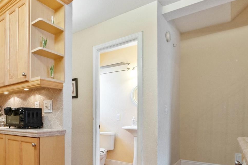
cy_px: 122
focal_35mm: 25
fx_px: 172
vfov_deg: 49.4
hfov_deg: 68.0
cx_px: 69
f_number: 8
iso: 2200
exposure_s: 1/15
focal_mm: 10
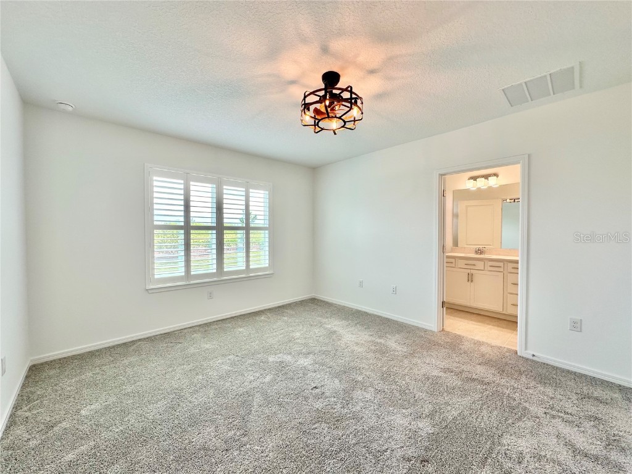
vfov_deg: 85.7
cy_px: 237
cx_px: 316
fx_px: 256
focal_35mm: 14
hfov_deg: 102.1
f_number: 2.2
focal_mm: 2.22
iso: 40
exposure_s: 1/123
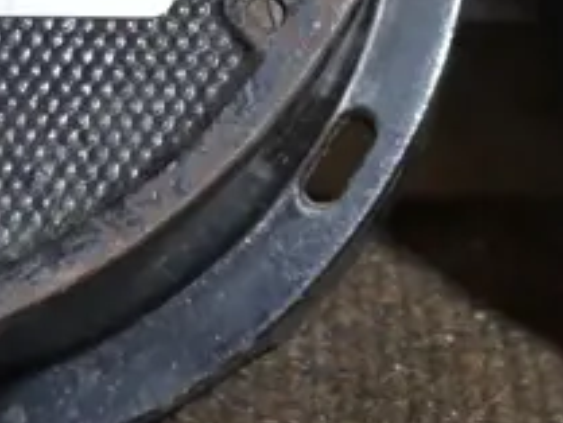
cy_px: -26
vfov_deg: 9.4
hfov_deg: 12.6
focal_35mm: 157
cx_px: 374
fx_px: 2555
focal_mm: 16
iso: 640
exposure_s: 1/60
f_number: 3.6
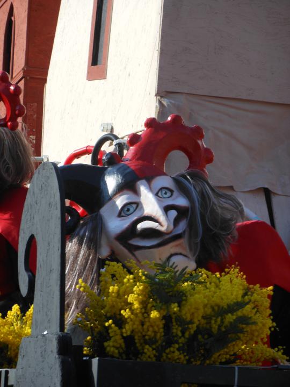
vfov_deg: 9.0
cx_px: 145
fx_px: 2446
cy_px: 194
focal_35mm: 219
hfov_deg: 6.8
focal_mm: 39.1
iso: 80
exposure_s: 1/250
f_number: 5.8
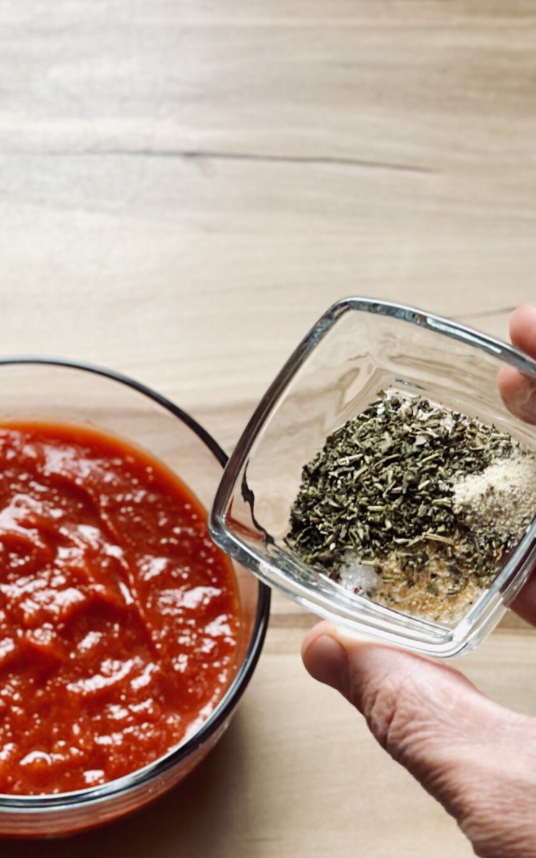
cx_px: -26
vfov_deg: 22.1
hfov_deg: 13.7
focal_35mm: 94
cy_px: 392
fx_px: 2197
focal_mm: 6.86
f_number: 1.78
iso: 125
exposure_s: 1/60
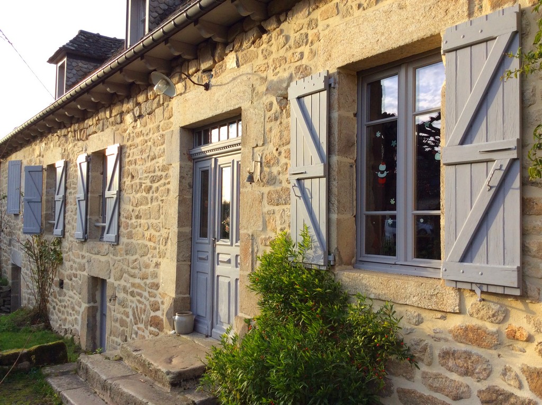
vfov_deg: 44.1
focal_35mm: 32
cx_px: 271
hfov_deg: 56.9
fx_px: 500
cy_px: 202
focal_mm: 3.3
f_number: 2.4
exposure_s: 1/270
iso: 32
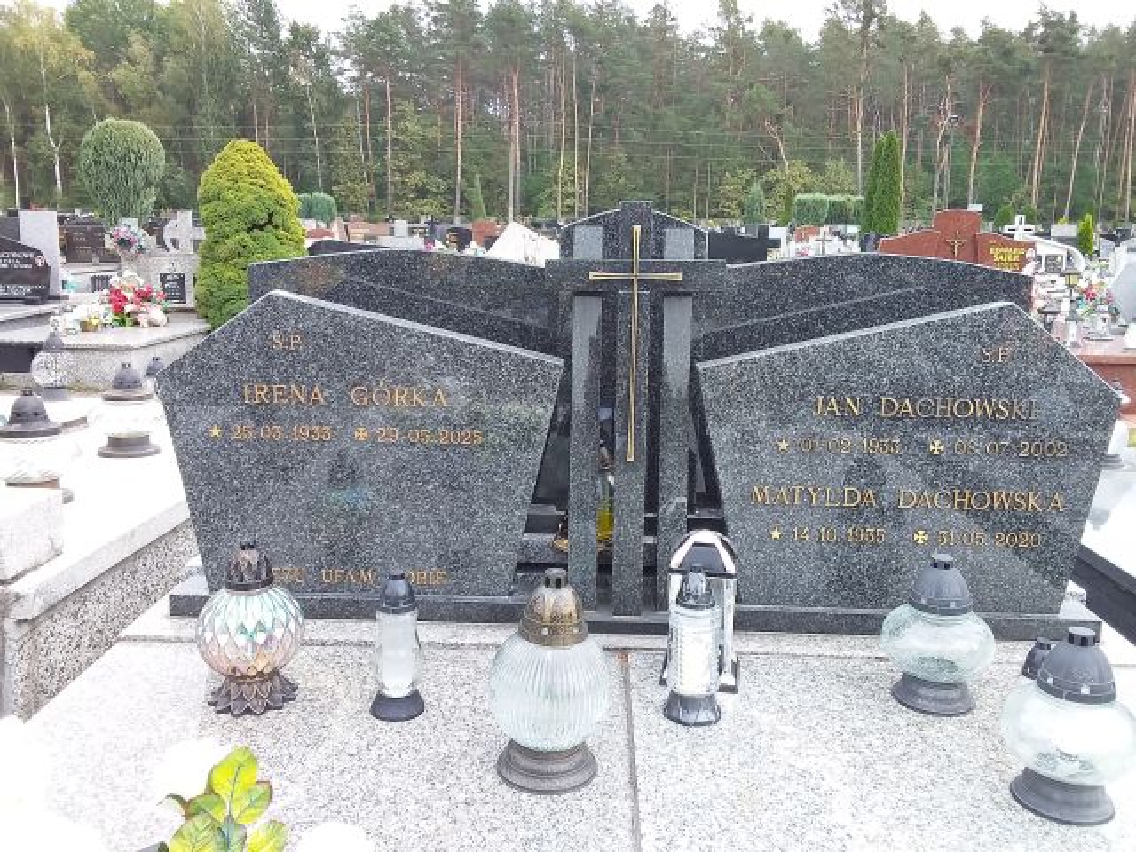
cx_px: 568
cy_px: 426
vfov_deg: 49.7
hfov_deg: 63.4
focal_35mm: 28
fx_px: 919
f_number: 1.9
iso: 40
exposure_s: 1/196
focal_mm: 2.91
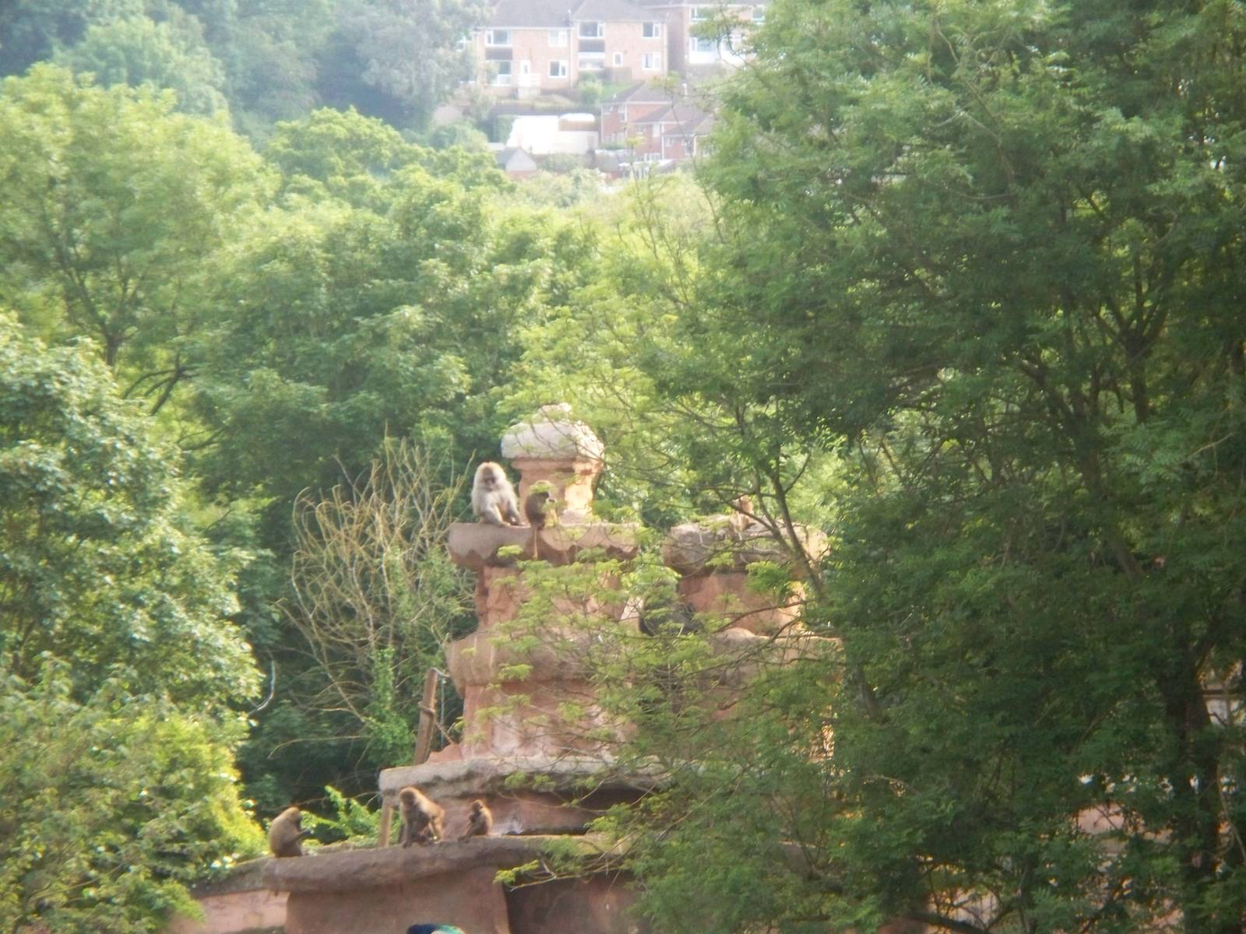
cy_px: 467
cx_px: 623
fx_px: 6479
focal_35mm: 180
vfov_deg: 8.2
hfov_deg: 11.0
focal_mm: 37.7
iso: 400
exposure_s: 1/200
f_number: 5.1
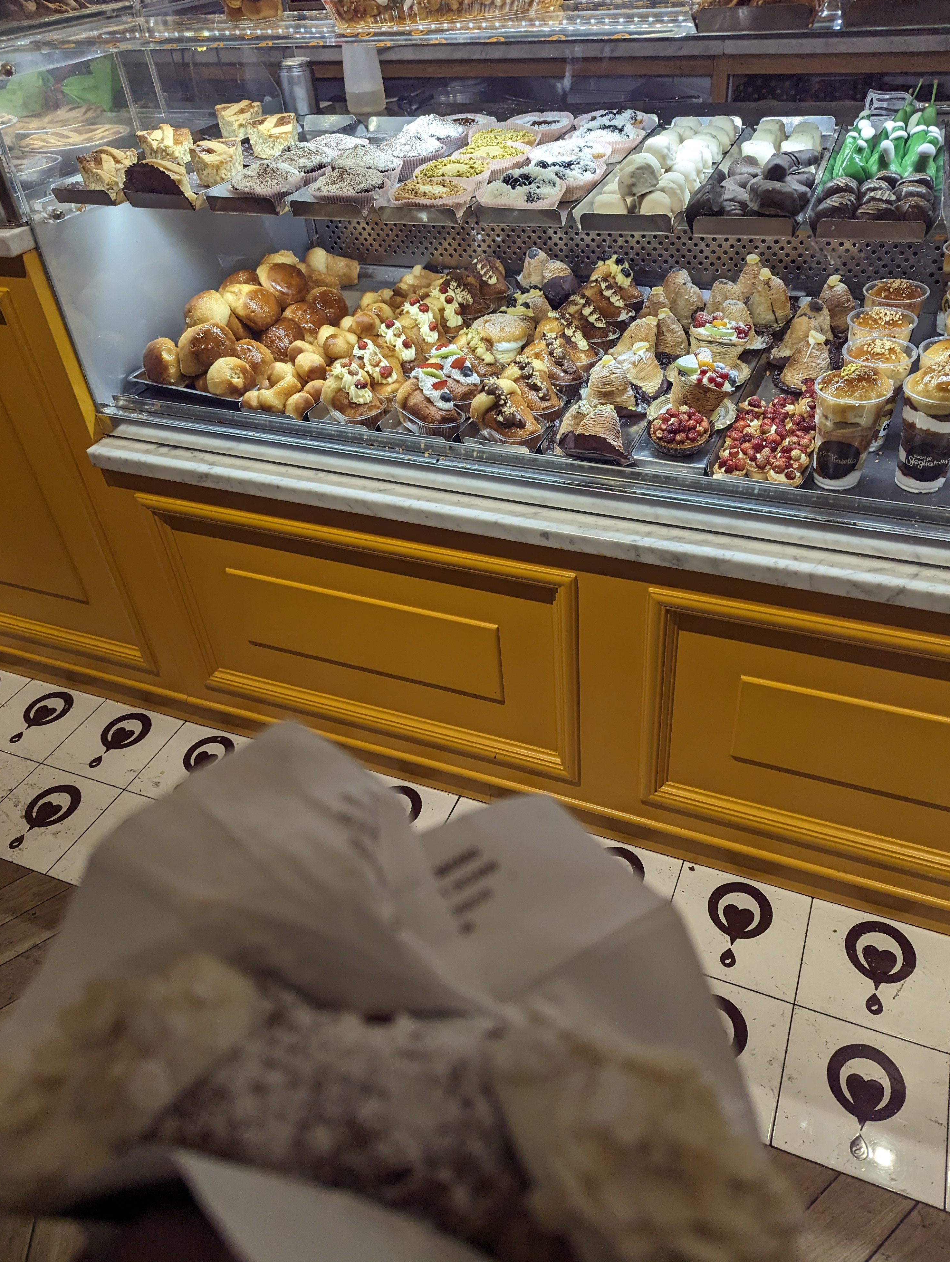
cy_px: 606
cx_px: 477
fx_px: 913
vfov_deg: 69.3
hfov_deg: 55.0
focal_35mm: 25
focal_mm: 6.81
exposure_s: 1/1029
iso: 507
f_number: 1.85
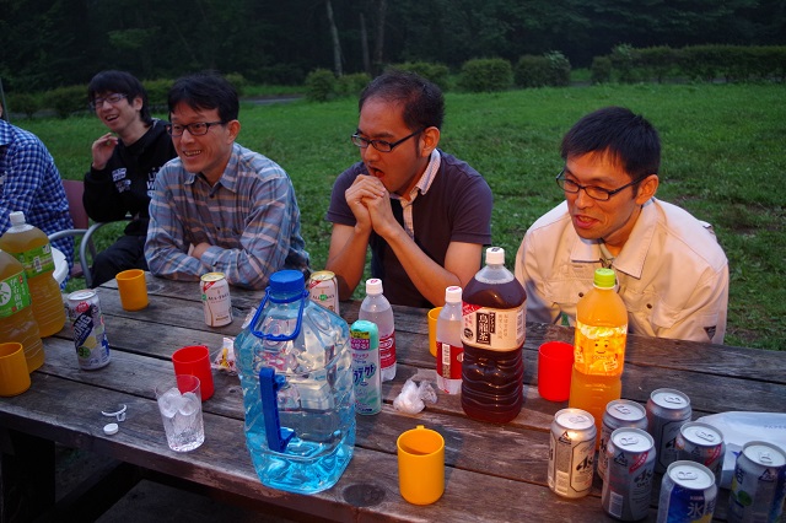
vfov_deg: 43.6
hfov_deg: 62.0
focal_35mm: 30
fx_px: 655
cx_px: 393
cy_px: 262
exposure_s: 1/50
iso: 800
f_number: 4
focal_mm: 20
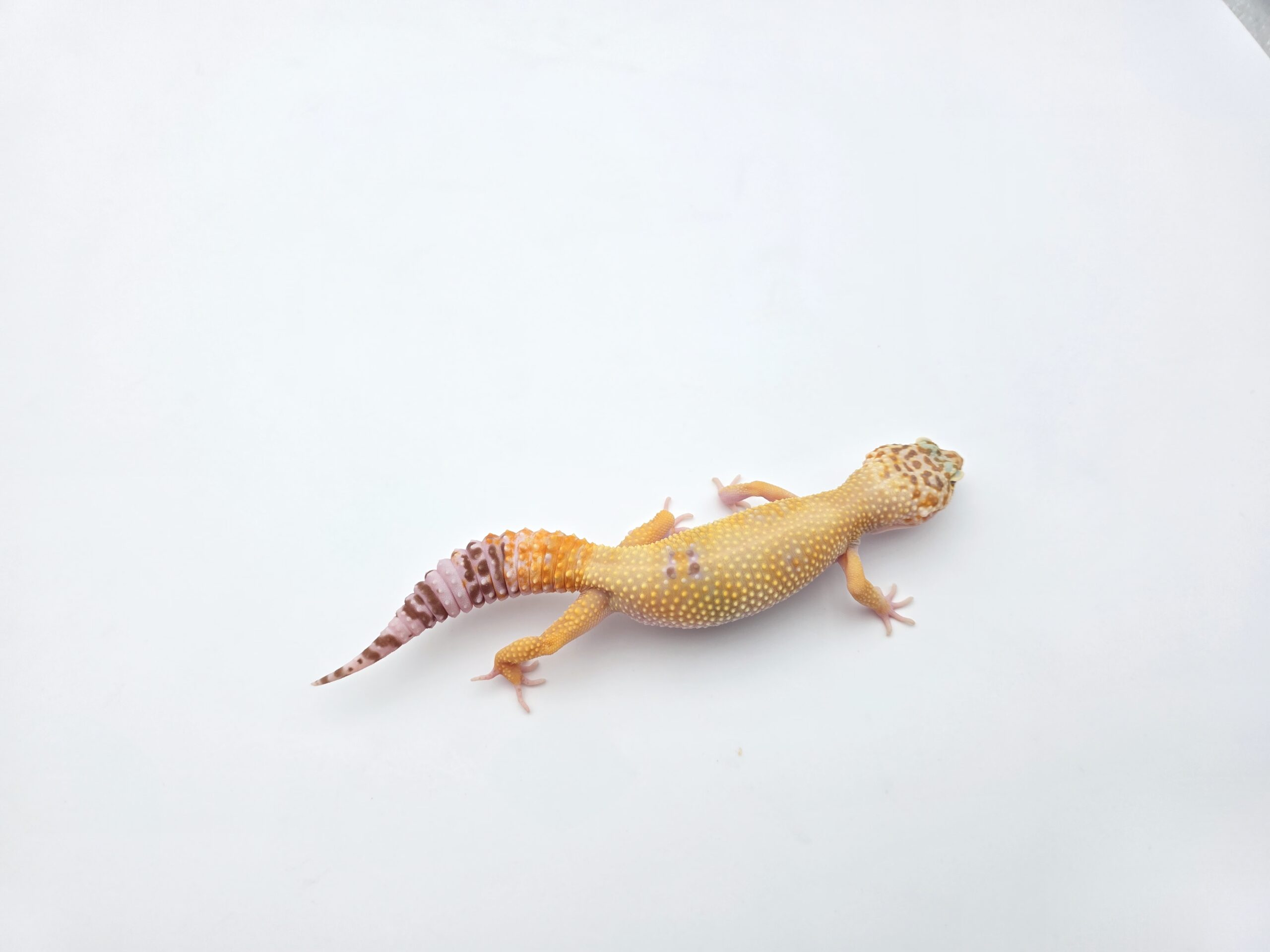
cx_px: 635
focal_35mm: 23
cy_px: 476
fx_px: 844
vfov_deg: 58.9
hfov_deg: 73.9
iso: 80
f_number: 1.7
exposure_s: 1/1279
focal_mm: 6.3
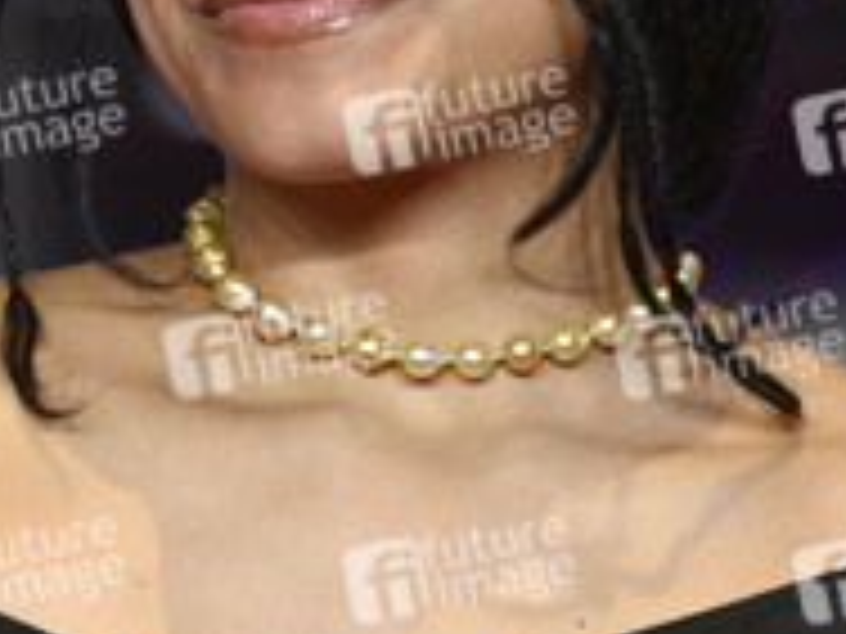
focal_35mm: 692
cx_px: 340
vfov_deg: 2.1
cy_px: 9
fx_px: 16912
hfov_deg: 2.9
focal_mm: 300
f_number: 5.6
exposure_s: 1/250
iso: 5000
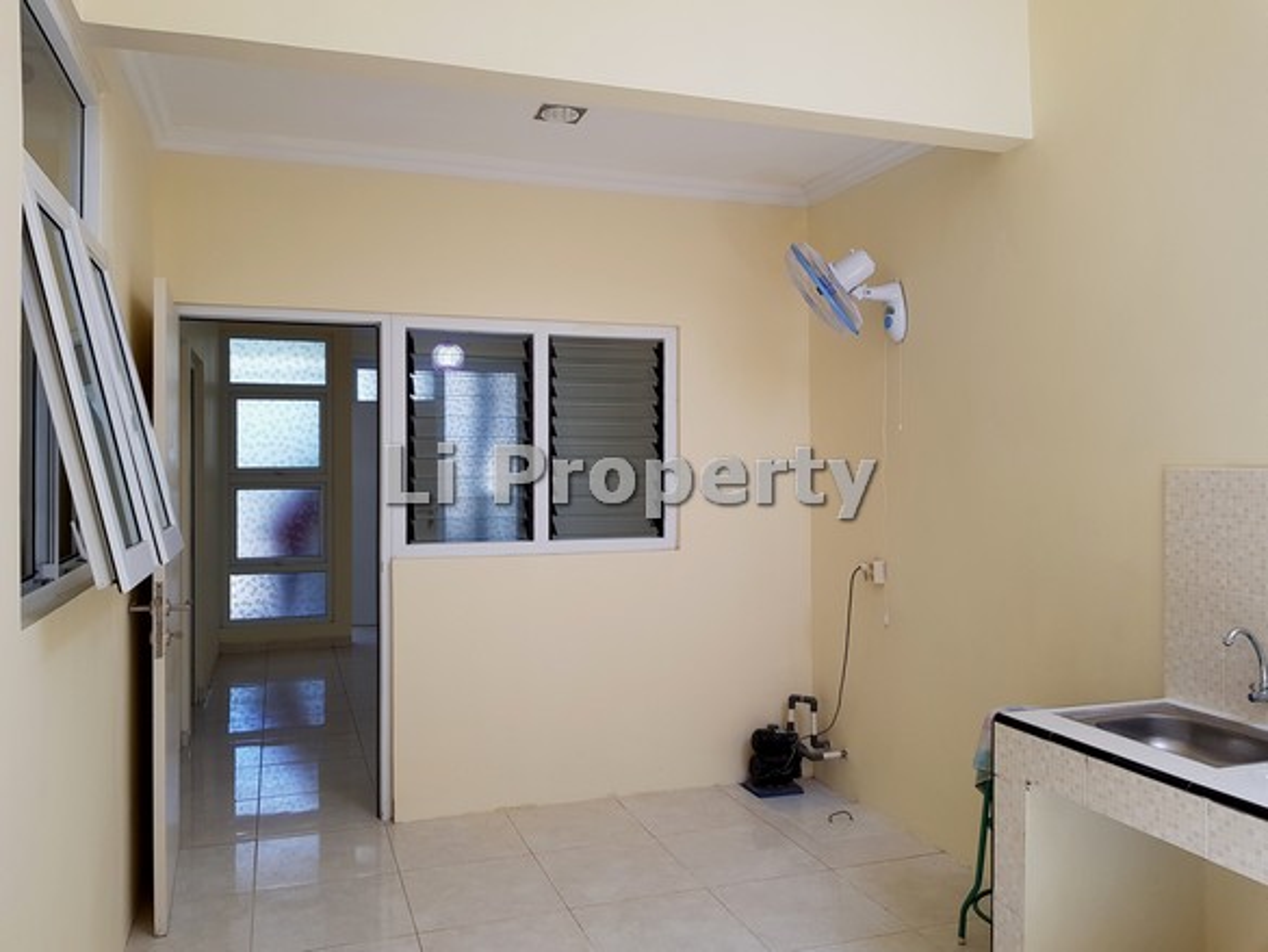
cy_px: 476
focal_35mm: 26
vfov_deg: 53.1
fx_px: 953
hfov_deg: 67.3
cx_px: 634
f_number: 1.7
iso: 40
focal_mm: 4.3
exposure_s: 1/134
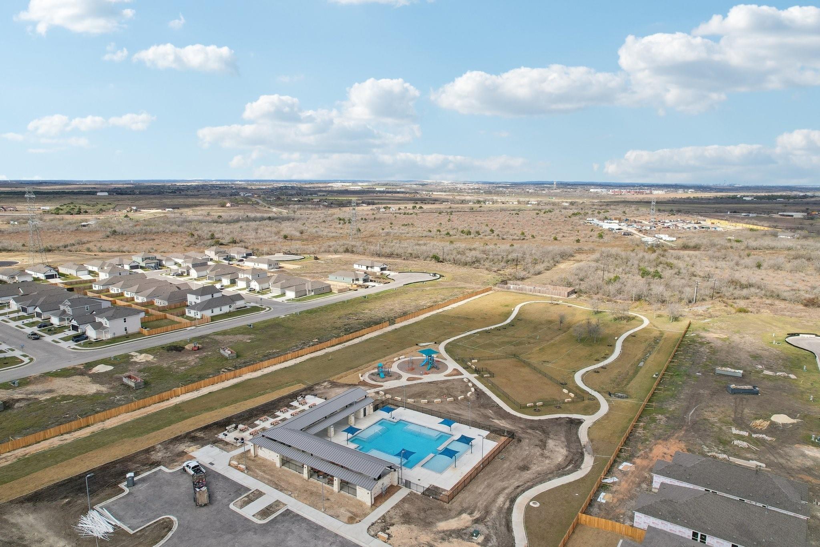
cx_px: 410
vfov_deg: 57.2
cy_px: 274
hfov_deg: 78.6
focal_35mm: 22
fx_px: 501
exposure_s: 1/320
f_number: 2.8
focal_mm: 8.4
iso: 100
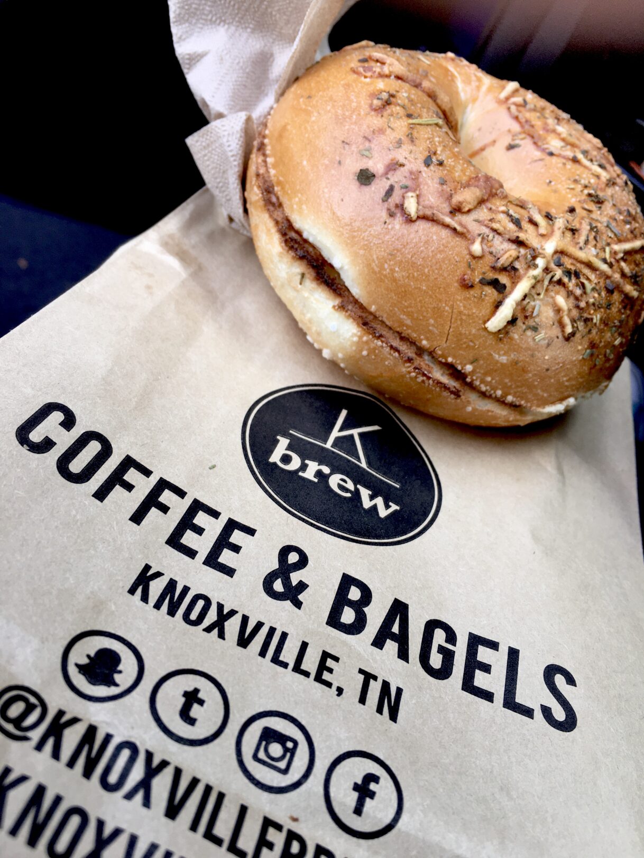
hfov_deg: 48.2
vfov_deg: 61.7
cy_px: 429
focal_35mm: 29
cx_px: 322
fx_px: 719
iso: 25
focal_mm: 4.15
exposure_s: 1/120
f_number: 2.2
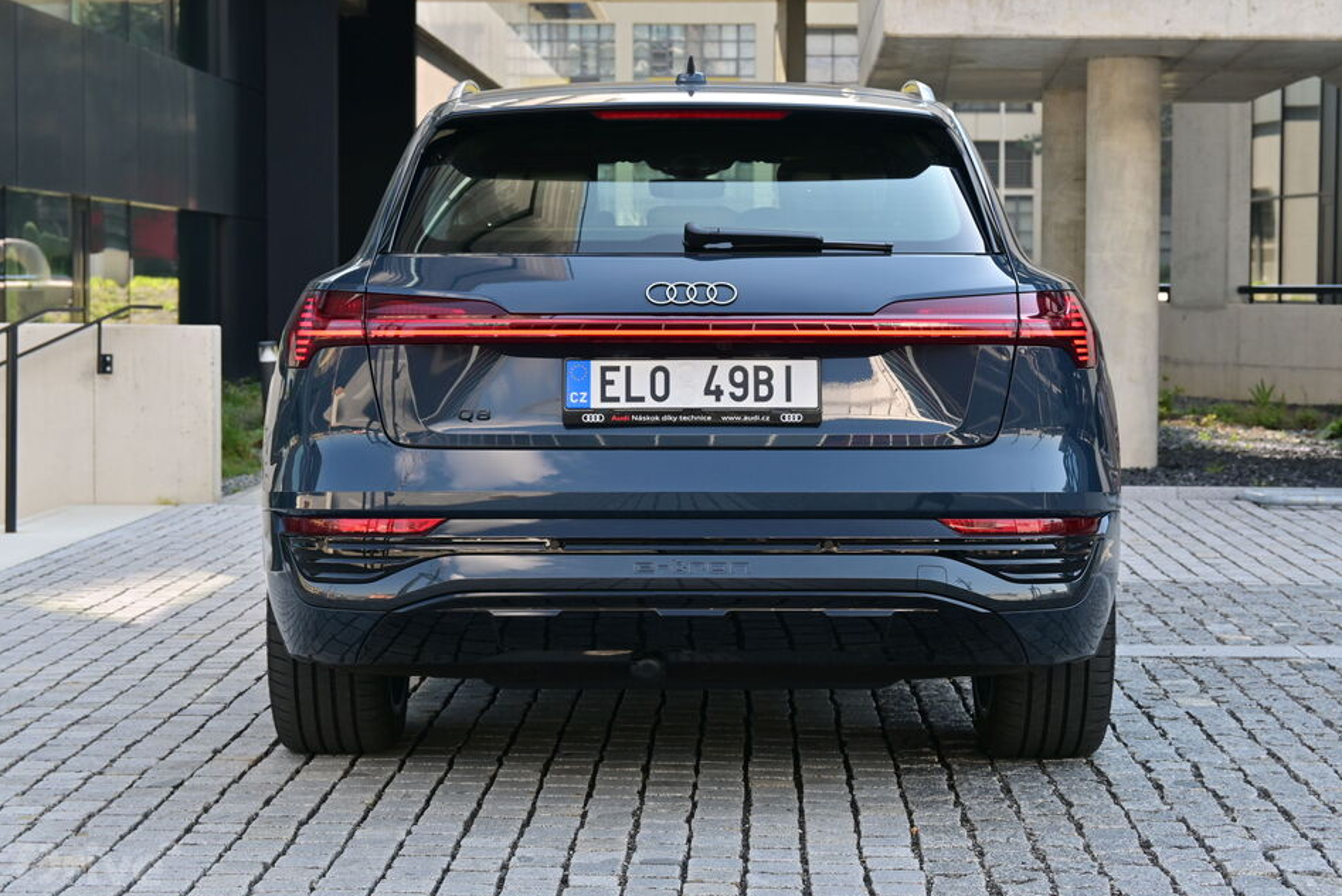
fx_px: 2834
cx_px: 679
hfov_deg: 26.6
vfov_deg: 18.0
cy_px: 451
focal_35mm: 76
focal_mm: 50
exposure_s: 1/125
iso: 100
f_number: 6.3
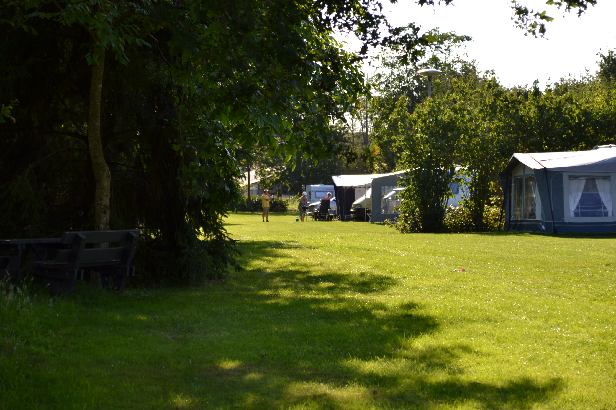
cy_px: 205
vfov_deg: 12.2
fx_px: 1925
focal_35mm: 112
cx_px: 308
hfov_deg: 18.2
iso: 100
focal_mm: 75
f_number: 6.3
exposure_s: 1/200
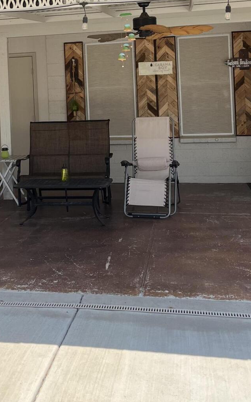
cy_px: 87
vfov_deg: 36.4
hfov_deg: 23.5
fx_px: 591
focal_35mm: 54
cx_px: 41
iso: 50
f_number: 1.6
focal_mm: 5.1
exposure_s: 1/2062
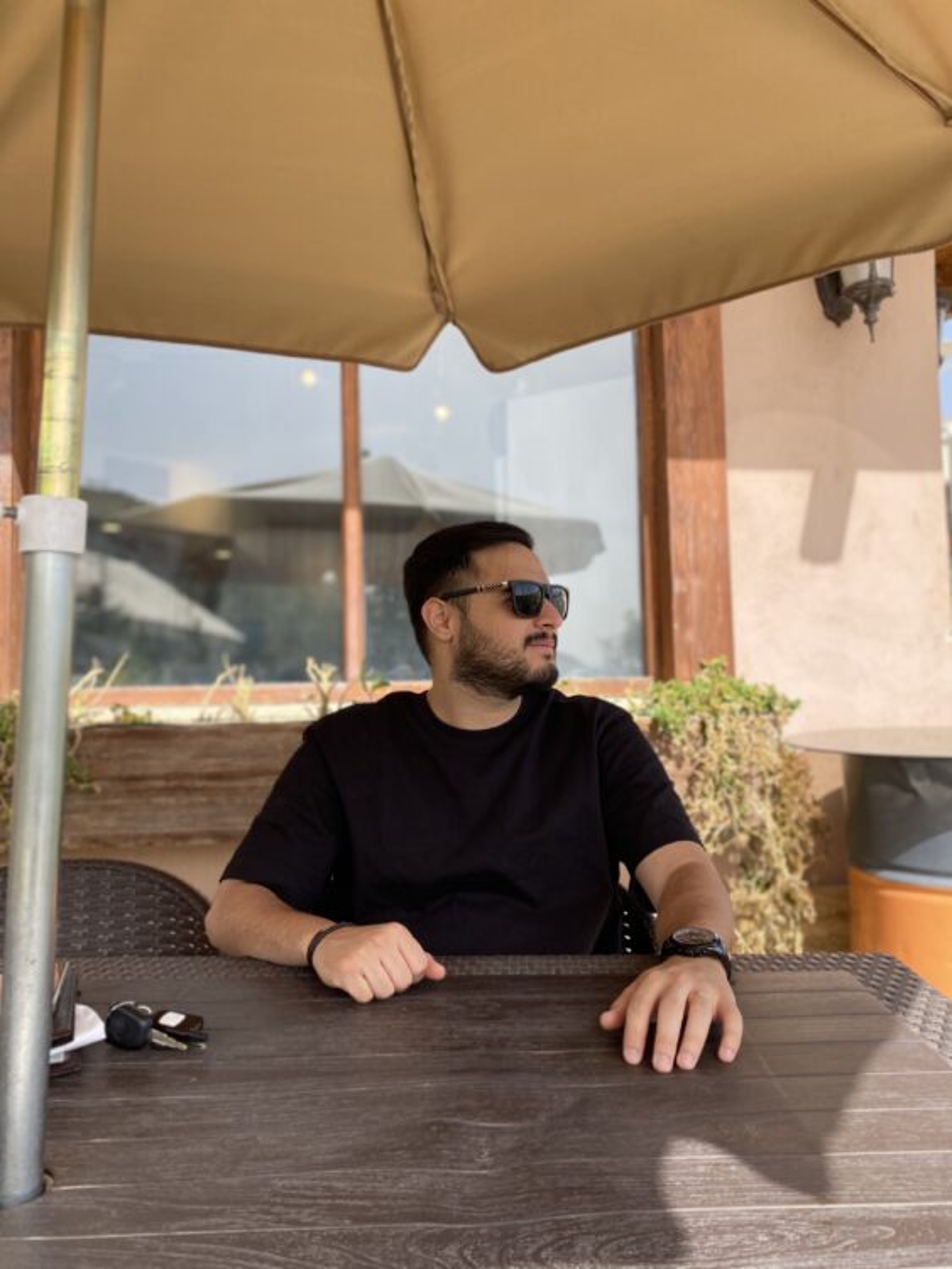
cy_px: 634
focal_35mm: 26
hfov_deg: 53.1
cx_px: 476
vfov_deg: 67.3
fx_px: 953
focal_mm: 4.25
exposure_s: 1/934
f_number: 1.8
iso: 32
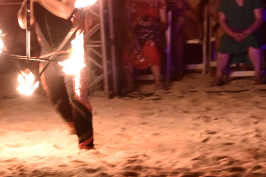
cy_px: -3
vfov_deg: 5.3
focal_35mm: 257
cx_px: 91
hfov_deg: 8.0
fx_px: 1899
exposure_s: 1/60
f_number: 4
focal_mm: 78
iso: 4500
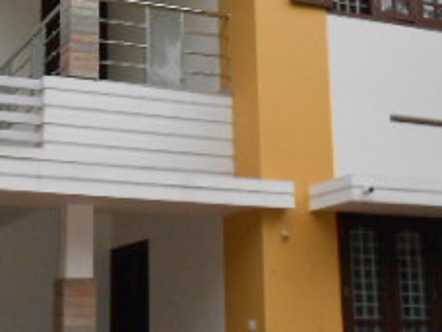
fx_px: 932
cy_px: 99
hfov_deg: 26.6
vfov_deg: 20.1
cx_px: 155
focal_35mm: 73
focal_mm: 4.6
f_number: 3.2
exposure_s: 1/25
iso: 400
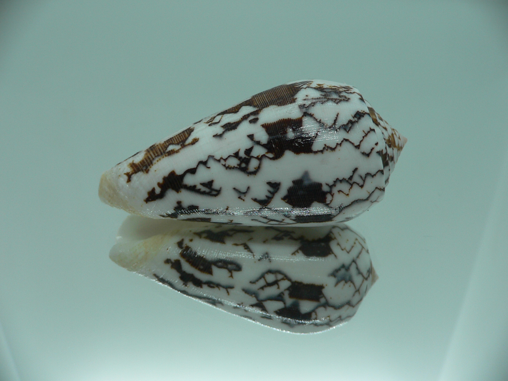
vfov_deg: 40.7
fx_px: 514
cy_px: 190
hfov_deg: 52.6
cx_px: 254
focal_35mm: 35
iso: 80
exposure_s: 1/80
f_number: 2.8
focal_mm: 4.6
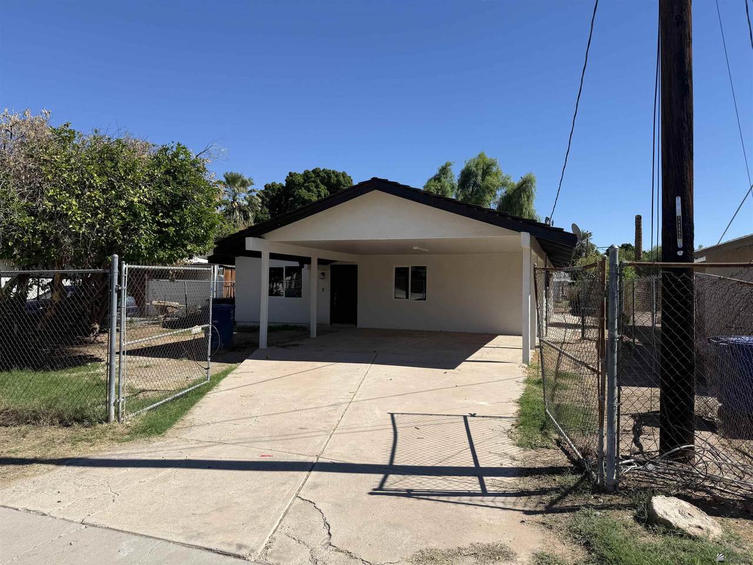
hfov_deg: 71.6
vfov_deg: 56.8
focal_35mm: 24
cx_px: 376
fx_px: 522
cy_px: 282
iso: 80
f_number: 1.78
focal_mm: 6.76
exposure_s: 1/5714
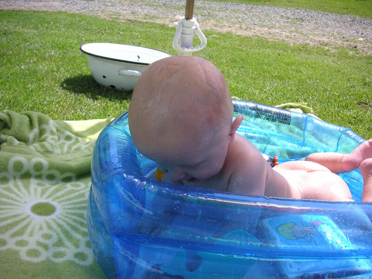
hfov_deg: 50.1
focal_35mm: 37
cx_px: 186
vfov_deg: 38.7
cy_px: 140
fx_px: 398
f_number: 6.7
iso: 50
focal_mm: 6.1
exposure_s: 1/180
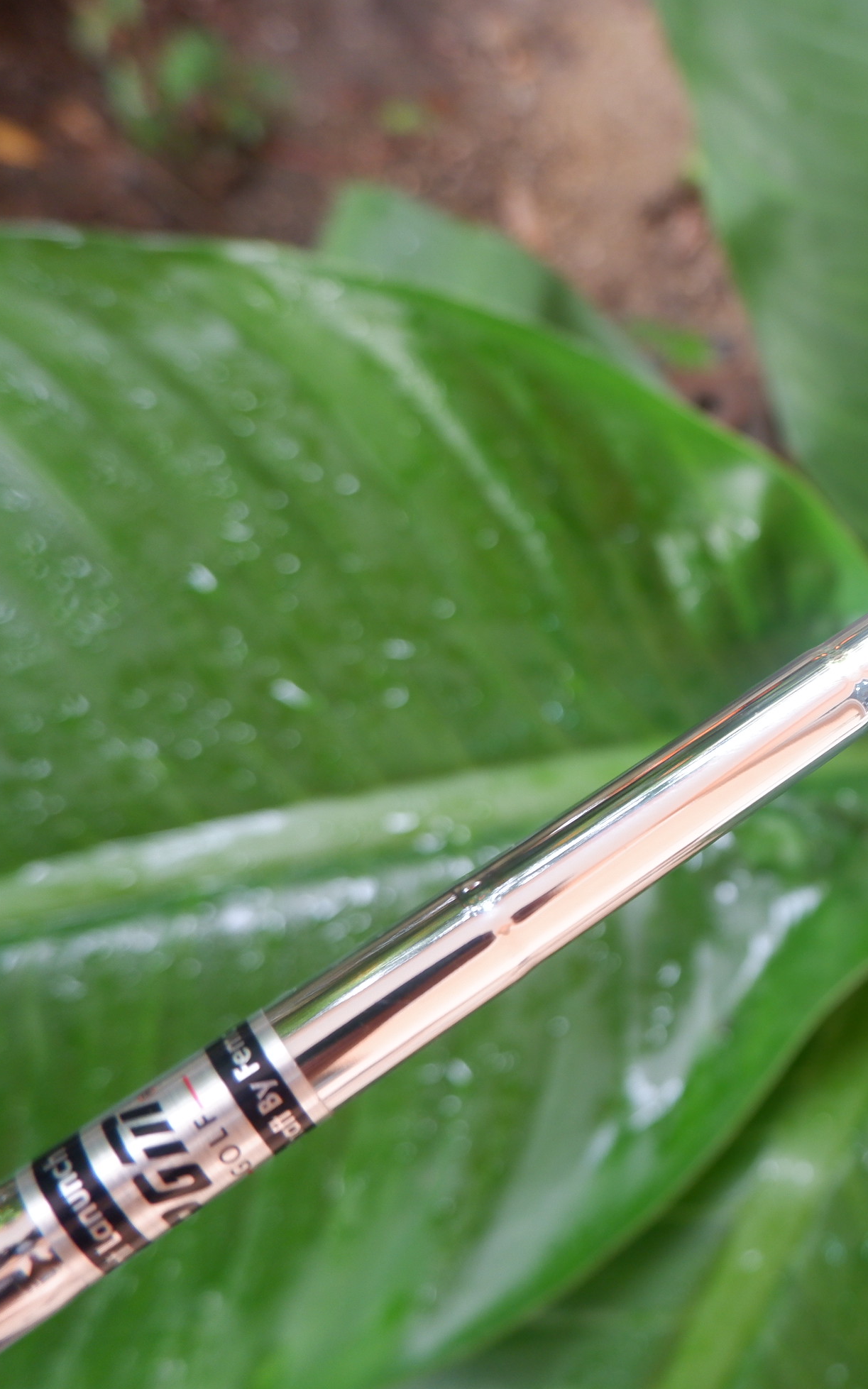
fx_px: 1363
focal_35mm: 36
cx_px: 909
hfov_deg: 32.0
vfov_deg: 54.0
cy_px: 702
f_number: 3.5
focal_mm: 15
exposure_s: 1/25
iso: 500
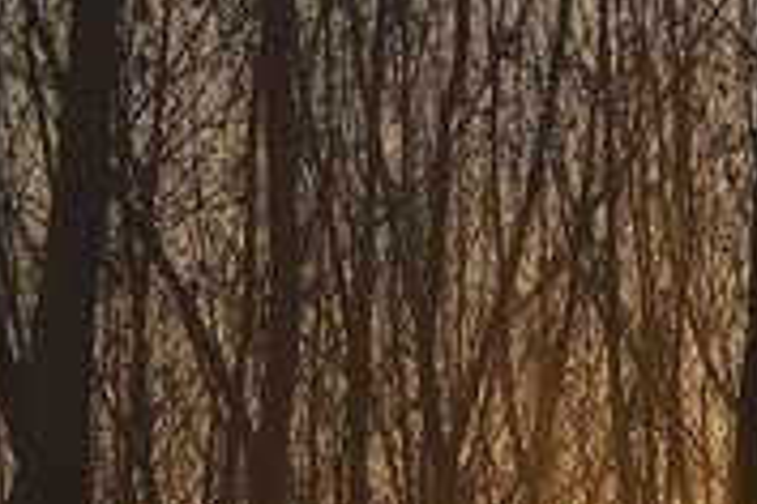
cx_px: 748
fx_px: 4983
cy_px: 773
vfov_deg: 5.7
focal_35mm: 237
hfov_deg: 8.6
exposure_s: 1/3200
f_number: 2.8
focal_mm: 70
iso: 50
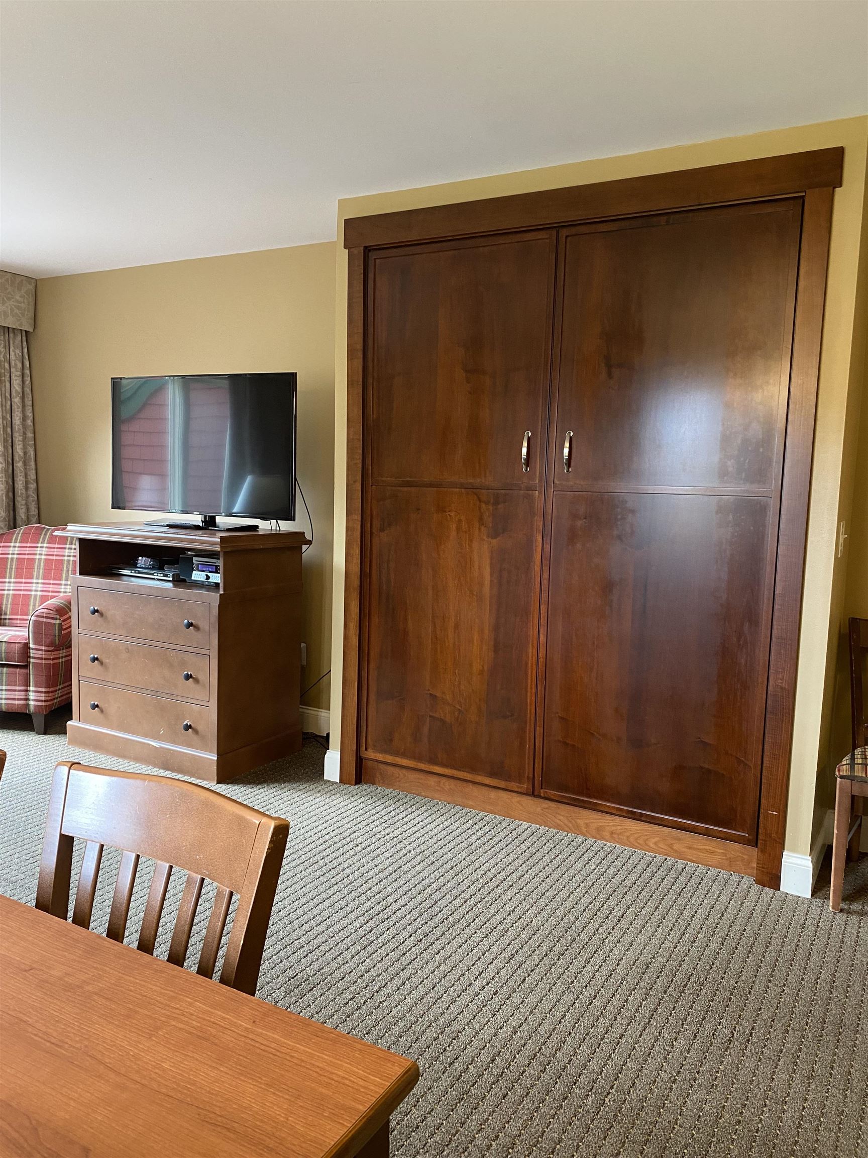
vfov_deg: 67.3
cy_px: 579
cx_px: 434
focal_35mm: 26
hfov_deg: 53.1
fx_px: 869
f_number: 1.8
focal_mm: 4.25
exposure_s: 1/60
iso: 200
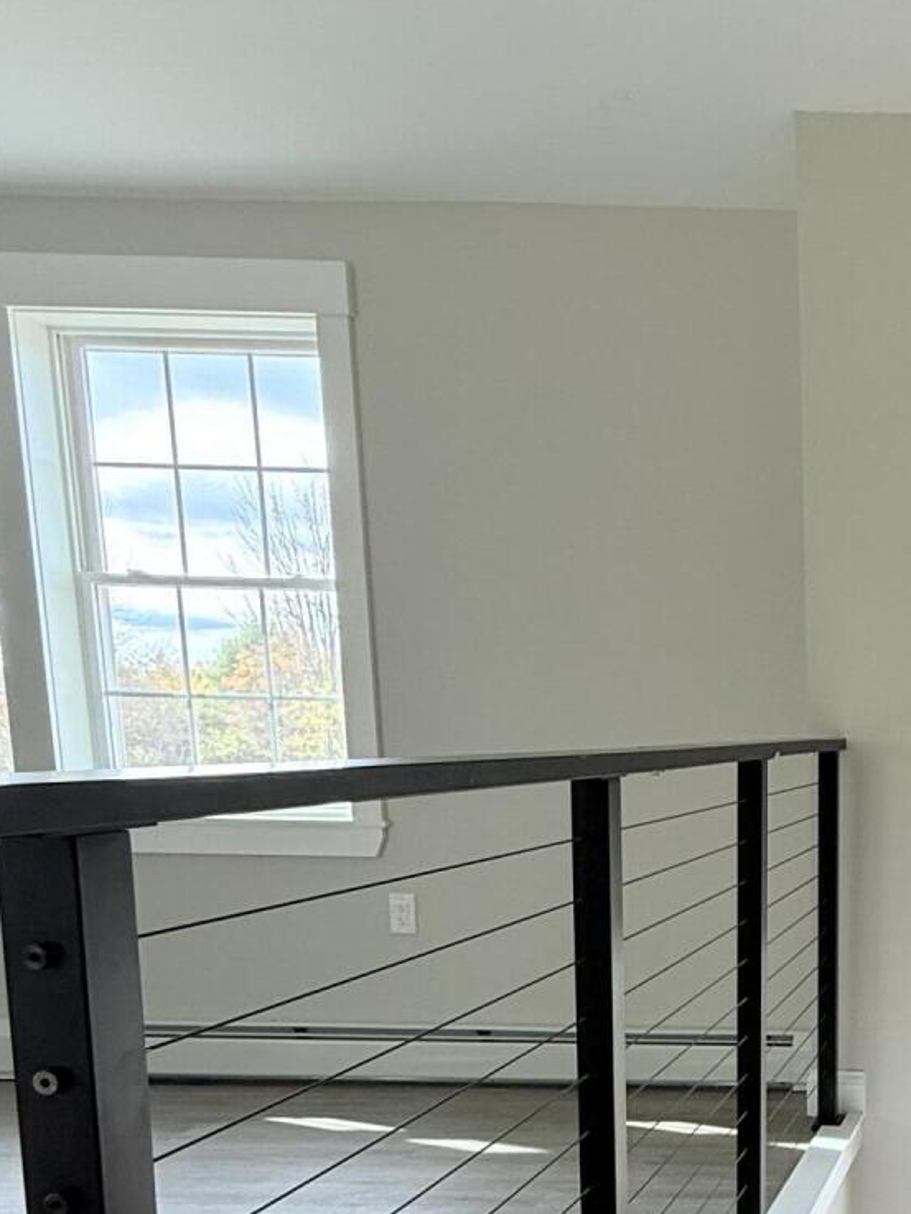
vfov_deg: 46.3
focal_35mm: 38
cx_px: 1084
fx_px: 1333
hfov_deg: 31.7
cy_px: 980
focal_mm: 2.22
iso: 80
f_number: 2.2
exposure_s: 1/99
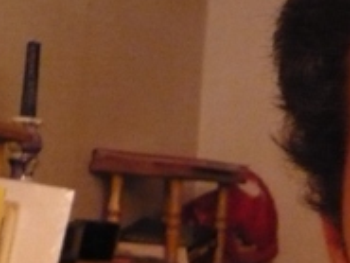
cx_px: 545
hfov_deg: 14.3
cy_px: 165
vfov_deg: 11.6
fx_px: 1295
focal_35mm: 128
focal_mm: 6.1
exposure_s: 1/15
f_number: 2.8
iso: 400
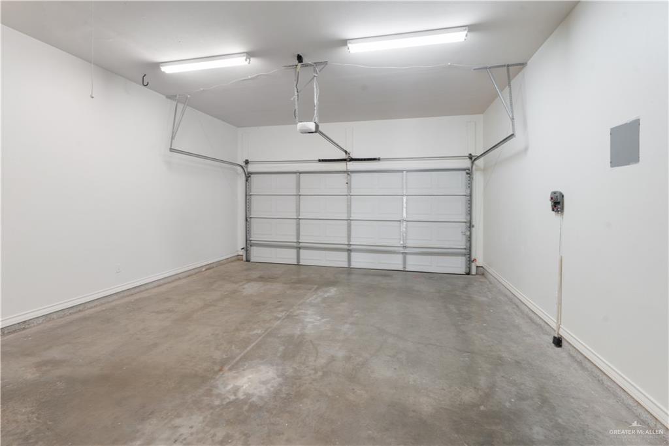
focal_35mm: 16
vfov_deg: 73.7
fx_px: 297
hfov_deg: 96.8
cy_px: 223
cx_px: 334
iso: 800
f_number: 9
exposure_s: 1/1.67
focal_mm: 16
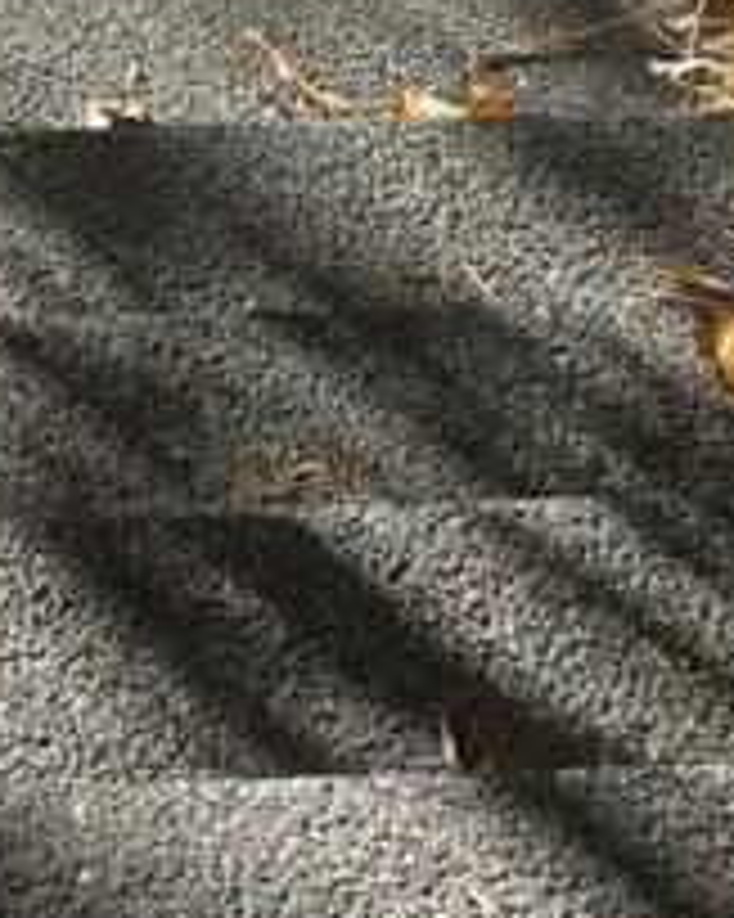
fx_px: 6006
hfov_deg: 6.5
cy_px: -2038
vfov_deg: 7.5
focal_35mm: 221
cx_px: -1346
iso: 100
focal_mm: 20
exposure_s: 1/60
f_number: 6
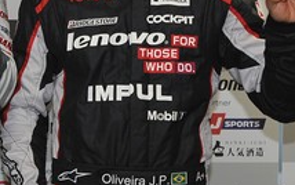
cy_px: -7
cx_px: -176
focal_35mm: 120
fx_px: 965
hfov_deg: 15.7
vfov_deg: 10.8
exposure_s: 1/60
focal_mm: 35
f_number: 8
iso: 800
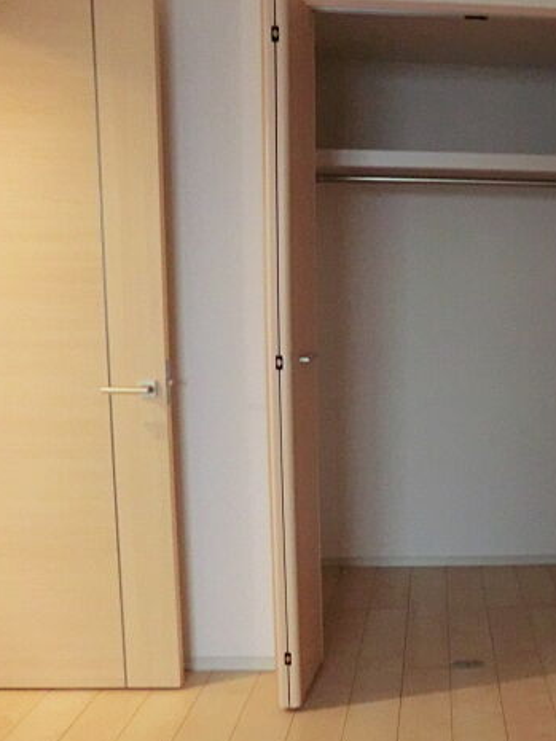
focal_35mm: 33
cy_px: 370
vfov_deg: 55.3
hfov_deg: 40.1
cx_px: 491
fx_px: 706
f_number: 3.2
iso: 800
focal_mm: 4.3
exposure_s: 1/20
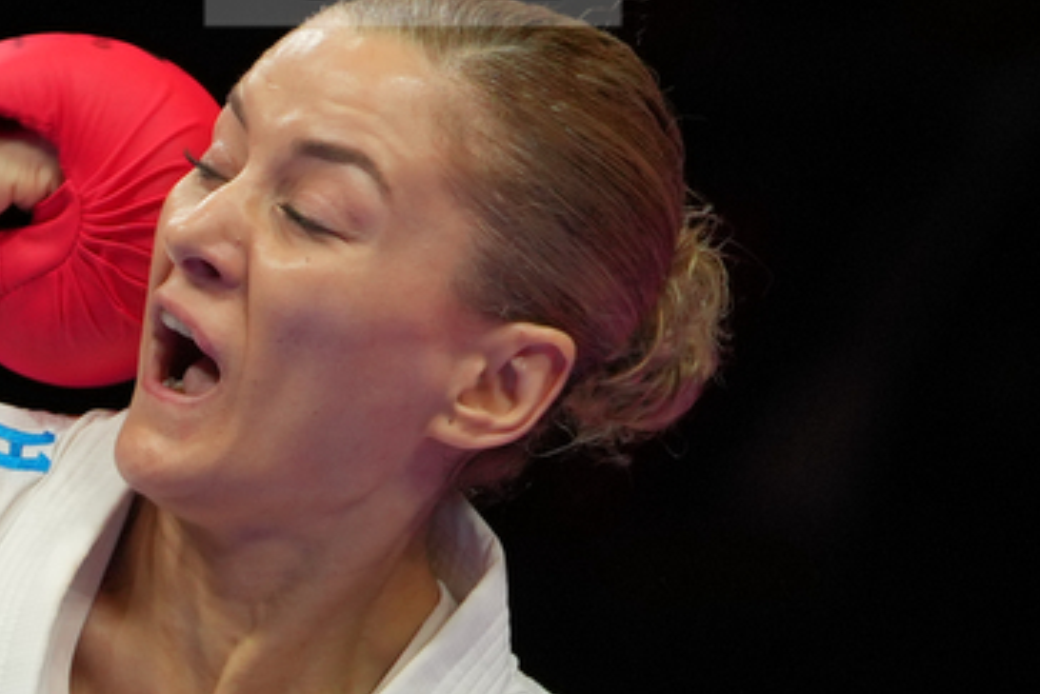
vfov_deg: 1.0
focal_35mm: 1317
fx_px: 38060
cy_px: 614
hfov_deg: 1.6
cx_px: -1100
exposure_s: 1/1000
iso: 400
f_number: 2.8
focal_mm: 200
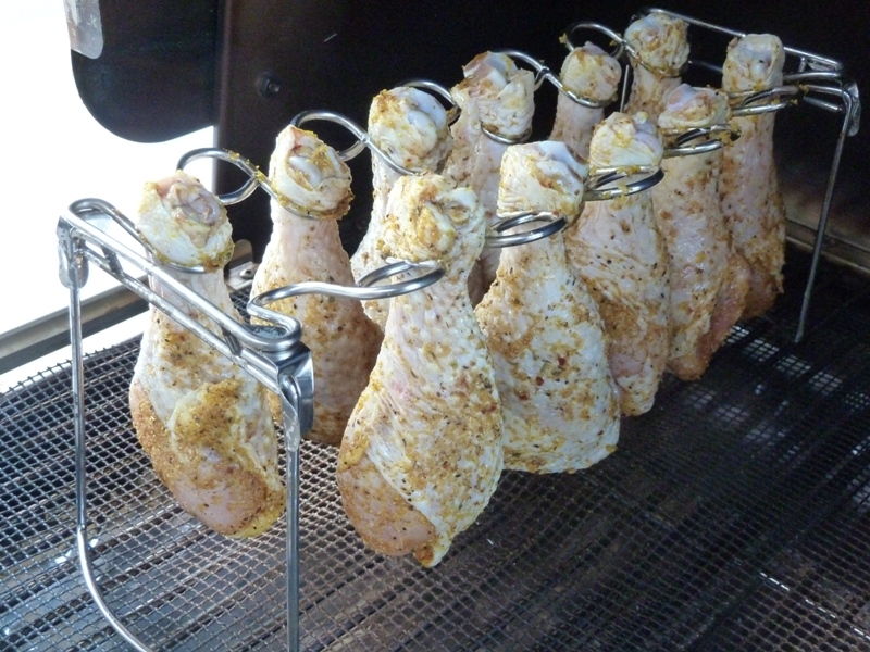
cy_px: 326
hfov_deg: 42.9
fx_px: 1106
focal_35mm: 44
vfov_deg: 32.9
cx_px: 435
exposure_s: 1/60
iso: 800
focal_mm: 7.3
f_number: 3.7
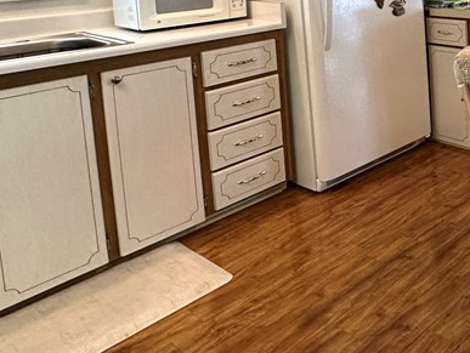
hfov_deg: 38.7
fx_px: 503
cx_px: 548
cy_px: -12
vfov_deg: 34.6
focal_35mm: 37
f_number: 2.2
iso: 200
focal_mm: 2.22
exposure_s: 1/120
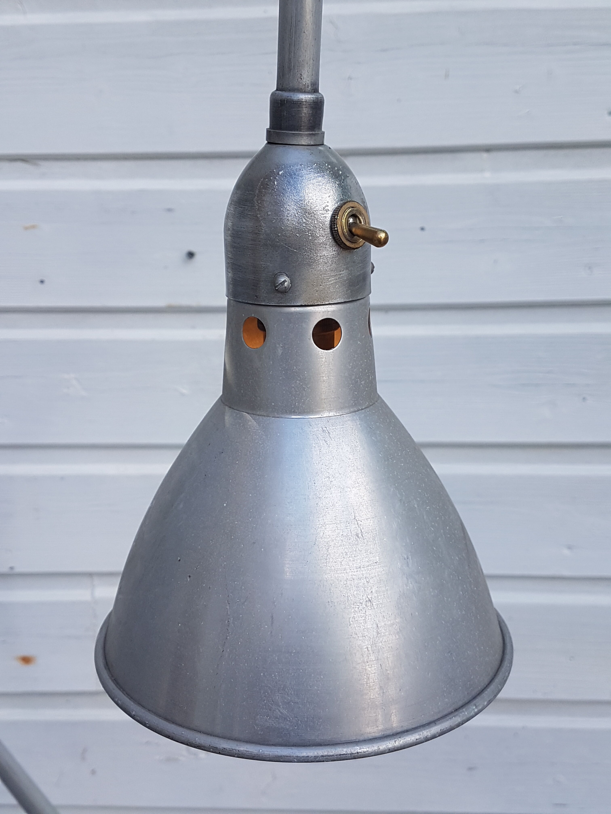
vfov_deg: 67.3
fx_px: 612
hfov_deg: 53.1
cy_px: 407
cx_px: 306
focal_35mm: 26
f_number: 1.7
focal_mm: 4.2
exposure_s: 1/626
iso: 40
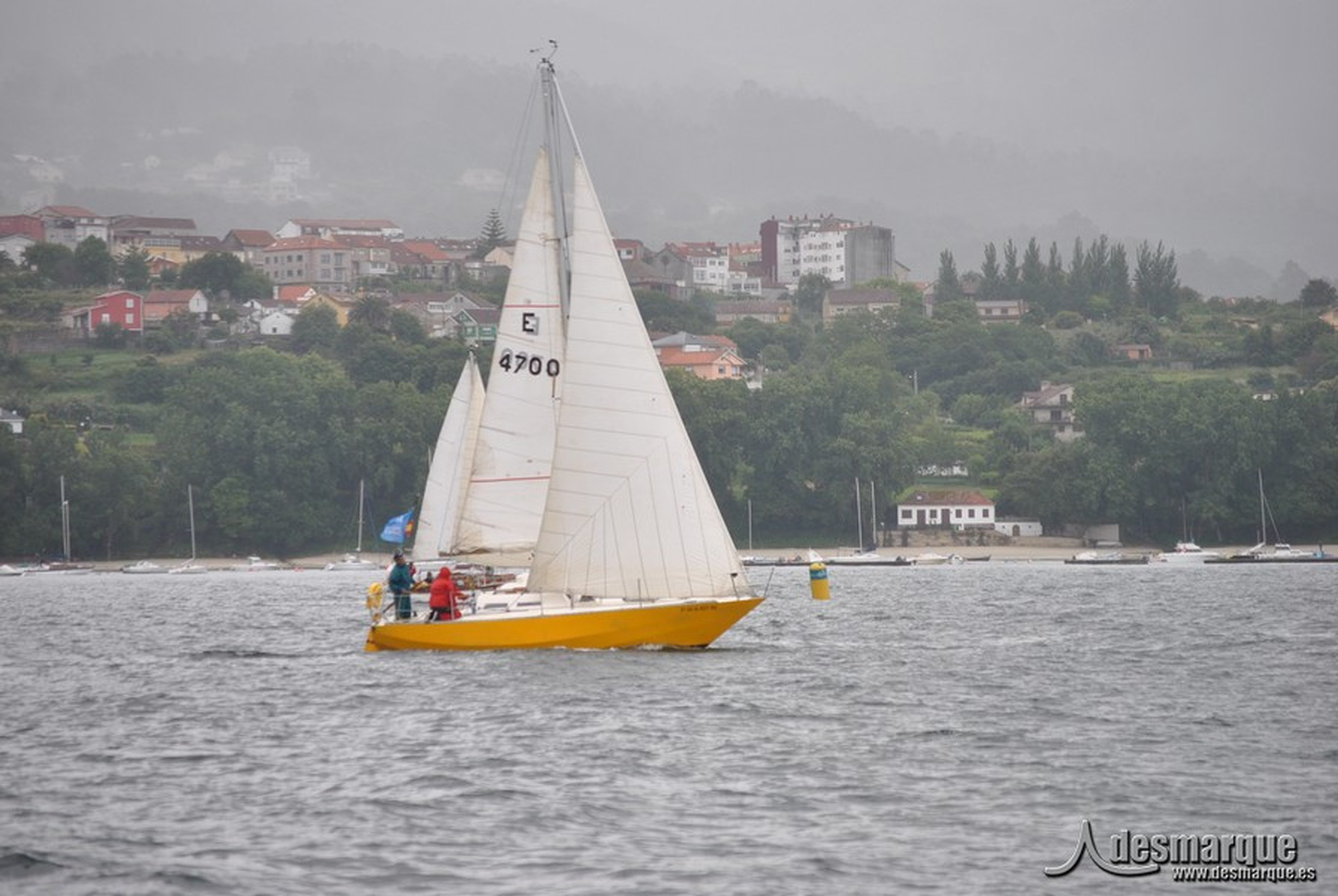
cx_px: 669
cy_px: 448
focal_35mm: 202
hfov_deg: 10.1
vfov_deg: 6.8
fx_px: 7536
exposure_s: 1/400
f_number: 5.6
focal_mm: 135
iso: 200
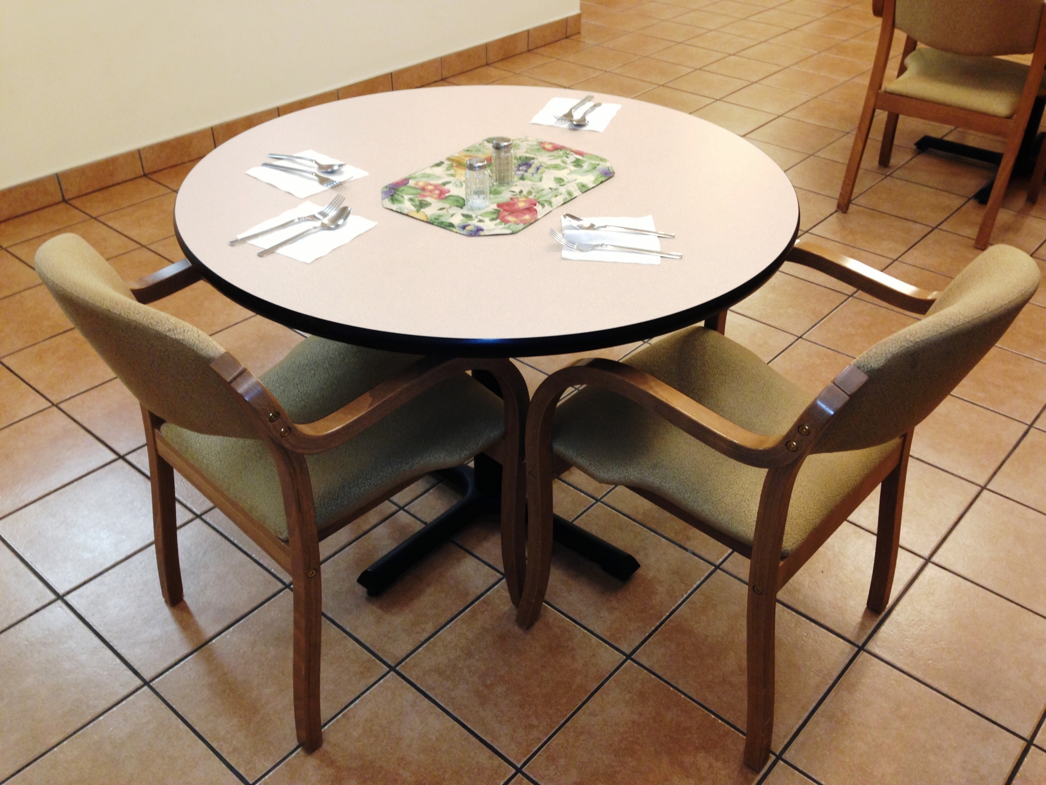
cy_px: 392
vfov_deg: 42.9
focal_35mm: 33
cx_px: 523
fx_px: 997
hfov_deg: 55.4
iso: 100
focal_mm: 4.13
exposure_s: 1/20
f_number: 2.4
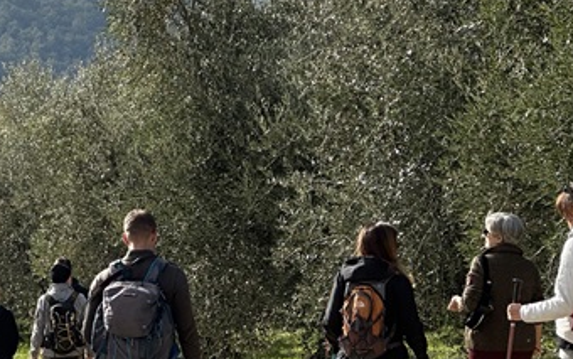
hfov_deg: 10.8
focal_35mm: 192
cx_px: 56
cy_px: 249
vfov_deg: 6.8
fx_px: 3000
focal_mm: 9
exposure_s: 1/608
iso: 32
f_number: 2.8
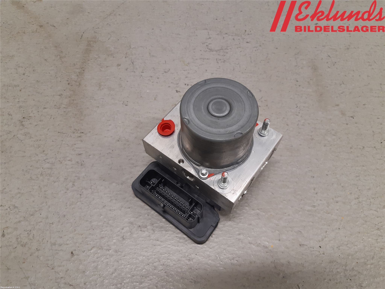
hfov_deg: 67.3
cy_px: 144
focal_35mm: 26
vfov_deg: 53.1
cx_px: 192
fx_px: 289
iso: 125
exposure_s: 1/50
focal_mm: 3.93
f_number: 1.7
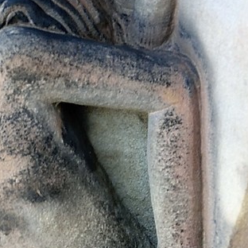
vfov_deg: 1.3
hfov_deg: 1.3
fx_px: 10610
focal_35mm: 1309
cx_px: -155
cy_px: 818
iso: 400
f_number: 6.3
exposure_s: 1/250
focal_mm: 200
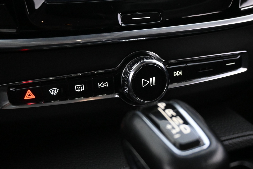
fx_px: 344
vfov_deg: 27.5
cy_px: 88
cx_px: 128
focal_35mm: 49
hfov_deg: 40.3
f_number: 4.2
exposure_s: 1/40
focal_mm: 24.5
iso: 6400
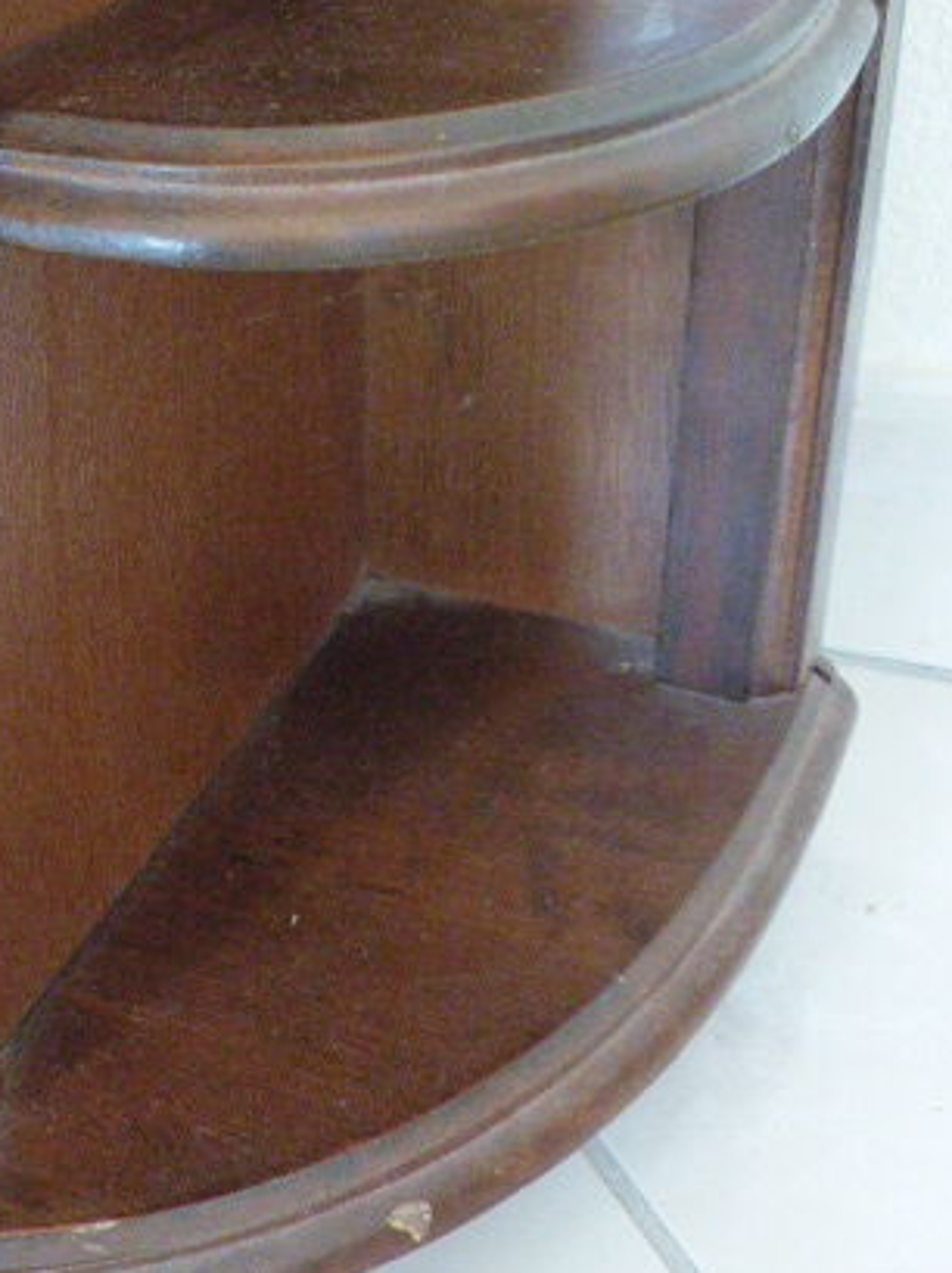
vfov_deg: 40.3
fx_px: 1726
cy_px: 517
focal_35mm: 47
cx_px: 271
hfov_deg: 30.5
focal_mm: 5.5
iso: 1600
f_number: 2.8
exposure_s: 1/125
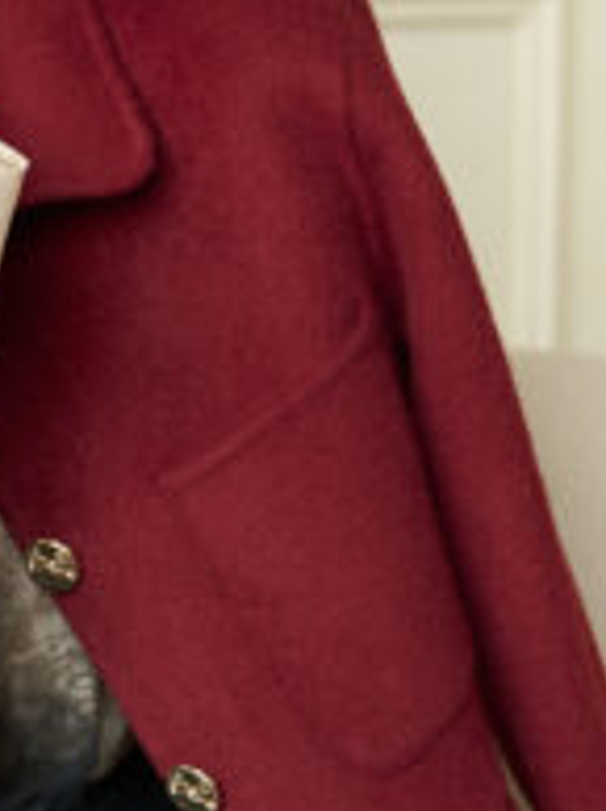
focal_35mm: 173
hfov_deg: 8.5
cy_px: 385
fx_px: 4047
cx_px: -61
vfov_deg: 11.4
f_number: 3.5
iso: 400
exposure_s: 1/125
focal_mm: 50
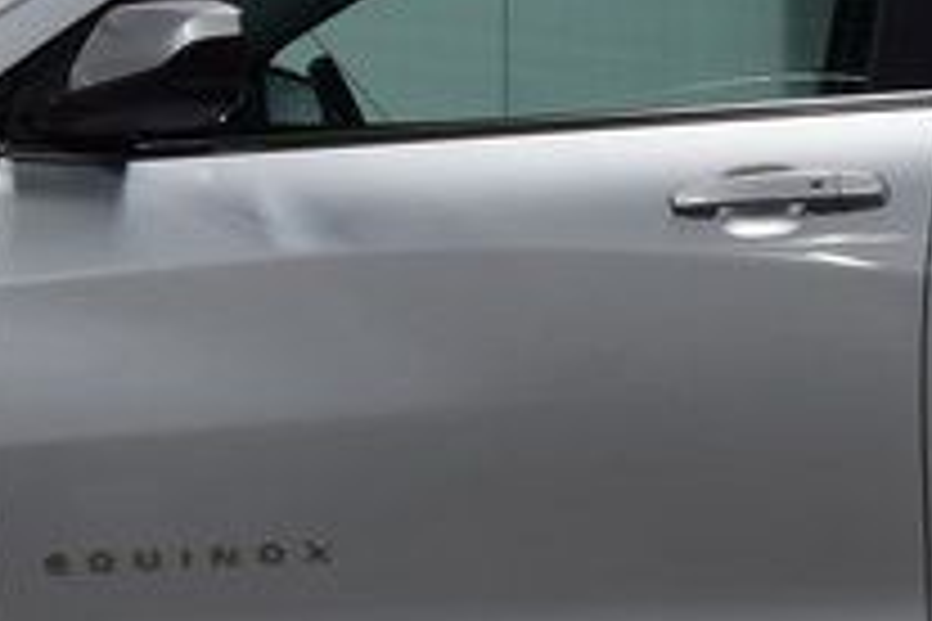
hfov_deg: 8.2
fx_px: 6523
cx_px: 770
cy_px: 475
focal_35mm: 252
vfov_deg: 5.4
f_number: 7.1
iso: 400
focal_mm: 34
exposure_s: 1/30
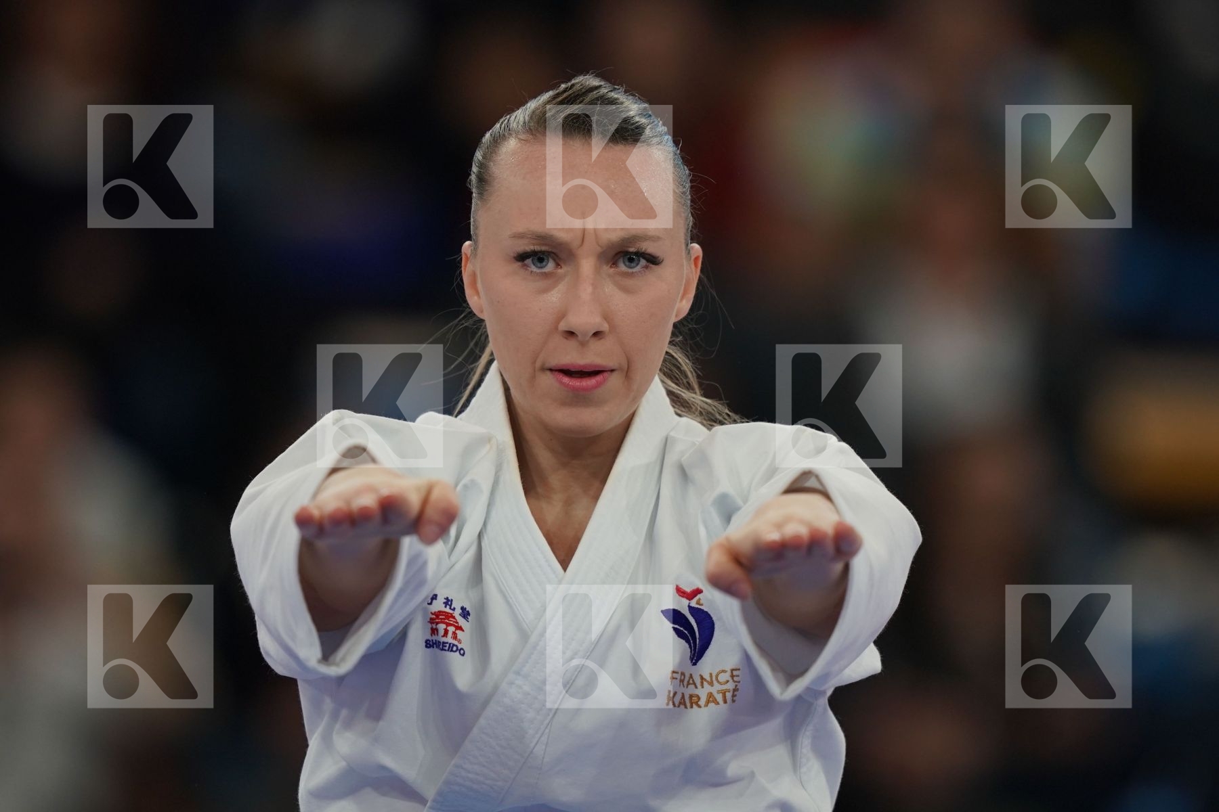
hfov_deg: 3.4
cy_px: 406
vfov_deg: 2.3
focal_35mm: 600
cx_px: 610
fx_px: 20315
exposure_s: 1/500
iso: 800
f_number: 2.8
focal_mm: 400
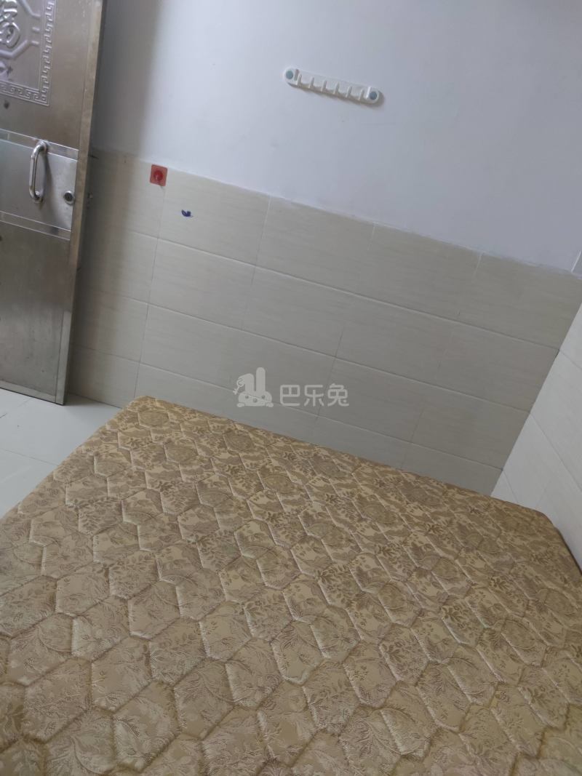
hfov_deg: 56.8
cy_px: 388
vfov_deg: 71.6
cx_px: 291
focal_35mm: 24
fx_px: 538
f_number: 1.69
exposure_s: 1/50
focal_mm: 6.72
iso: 808
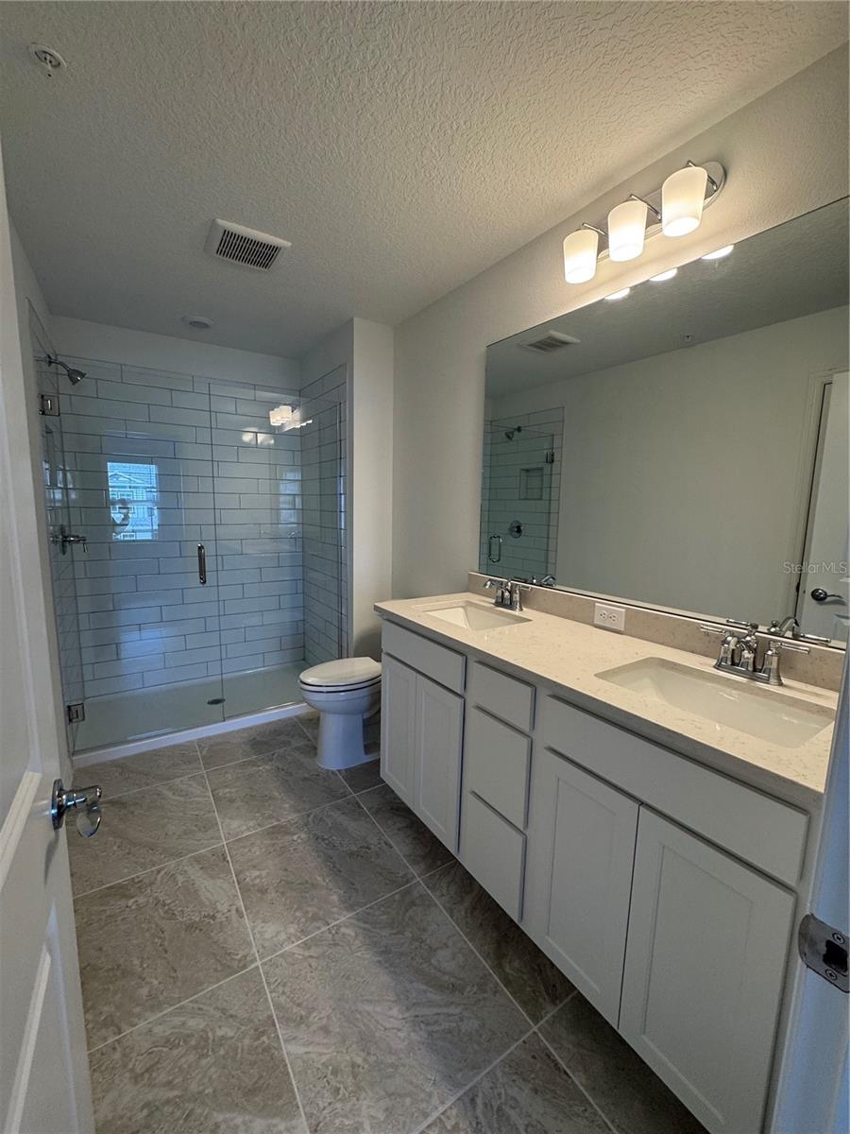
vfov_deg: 102.1
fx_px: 458
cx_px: 425
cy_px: 567
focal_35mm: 14
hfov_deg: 85.7
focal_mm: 2.22
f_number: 2.2
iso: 125
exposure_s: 1/120
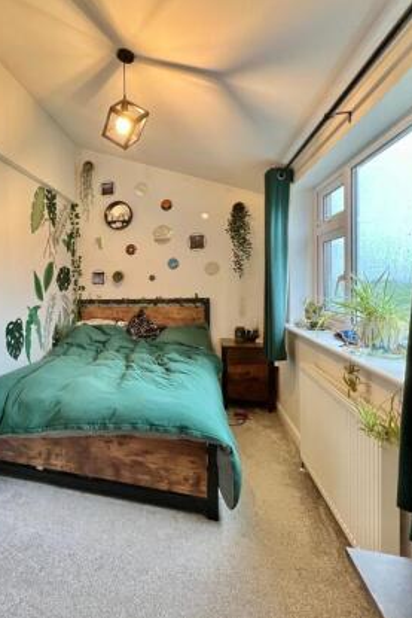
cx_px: 80
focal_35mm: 19
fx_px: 326
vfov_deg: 86.9
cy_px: 299
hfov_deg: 59.3
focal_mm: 1.57
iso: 250
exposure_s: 1/50
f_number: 1.8
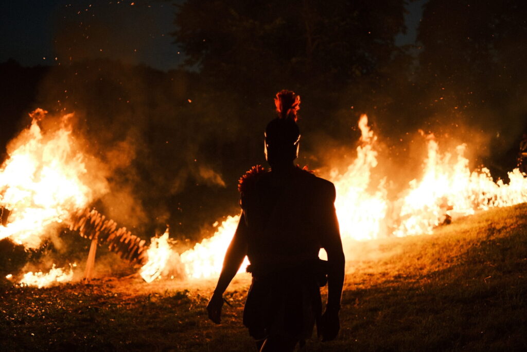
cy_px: 176
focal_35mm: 53
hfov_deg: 37.5
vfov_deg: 25.5
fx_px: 776
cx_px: 264
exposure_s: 1/125
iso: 640
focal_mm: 35
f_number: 1.4
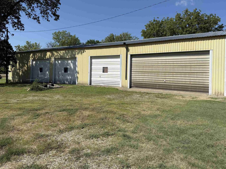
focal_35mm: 27
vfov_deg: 51.2
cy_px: 75
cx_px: 117
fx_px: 176
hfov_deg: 65.3
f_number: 1.78
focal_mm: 6.76
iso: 80
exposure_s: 1/7353
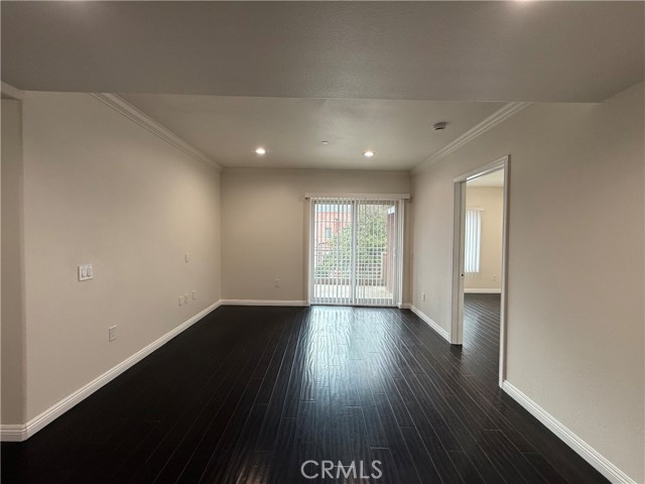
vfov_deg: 85.7
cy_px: 242
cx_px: 322
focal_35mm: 14
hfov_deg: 102.1
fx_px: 261
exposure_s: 1/120
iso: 125
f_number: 2.2
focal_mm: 2.22
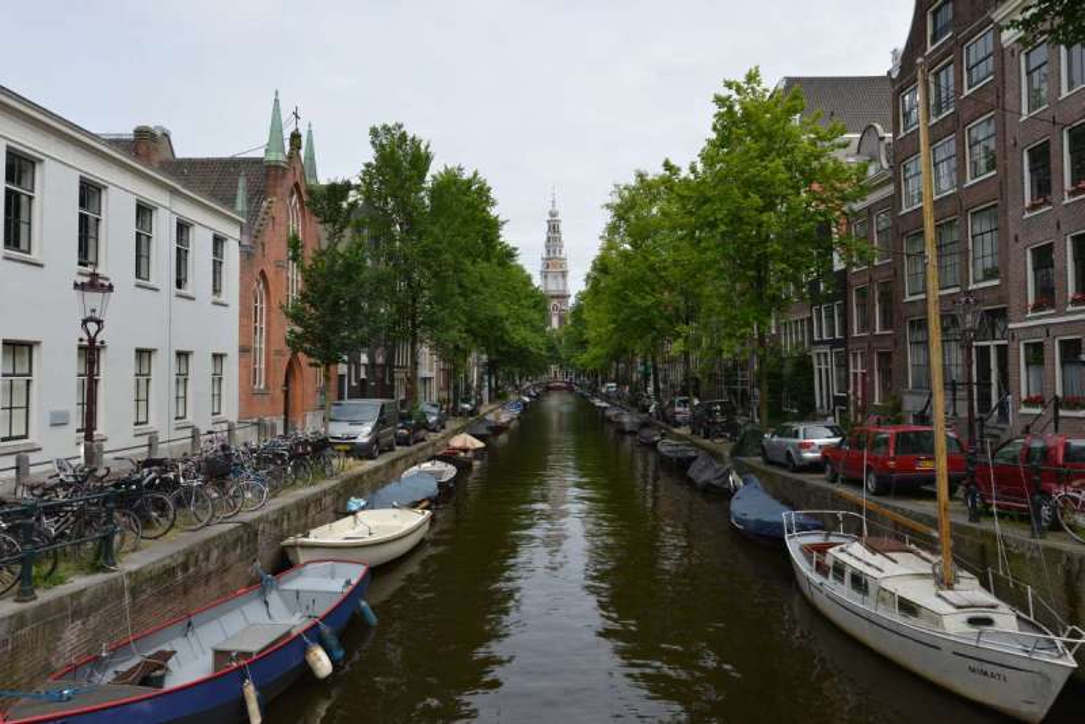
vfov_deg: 53.2
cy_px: 362
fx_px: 724
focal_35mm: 24
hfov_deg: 73.7
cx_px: 542
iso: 125
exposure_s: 1/125
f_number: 11
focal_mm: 24
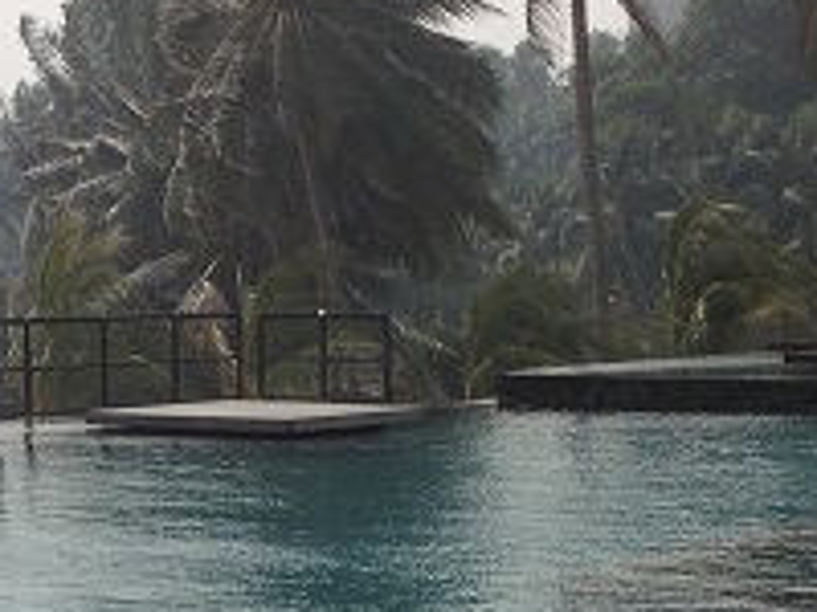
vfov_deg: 13.0
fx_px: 2643
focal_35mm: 112
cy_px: 669
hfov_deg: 17.6
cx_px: 380
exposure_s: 1/3690
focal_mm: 4.28
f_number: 2.4
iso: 50
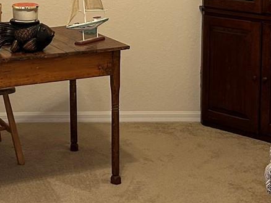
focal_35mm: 95
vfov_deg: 15.3
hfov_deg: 20.6
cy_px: 6
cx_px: 94
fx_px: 743
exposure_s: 1/60
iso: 200
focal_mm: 5.7
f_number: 1.5
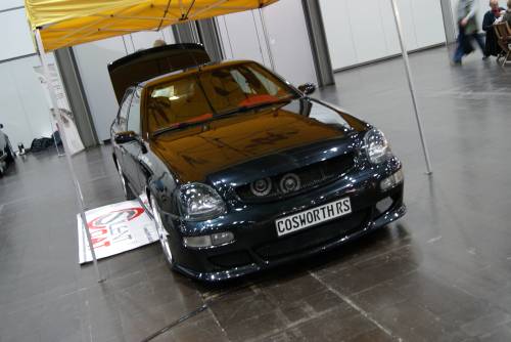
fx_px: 554
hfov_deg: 49.5
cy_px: 171
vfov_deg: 34.3
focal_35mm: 39
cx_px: 256
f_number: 4
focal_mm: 26
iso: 400
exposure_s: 1/8
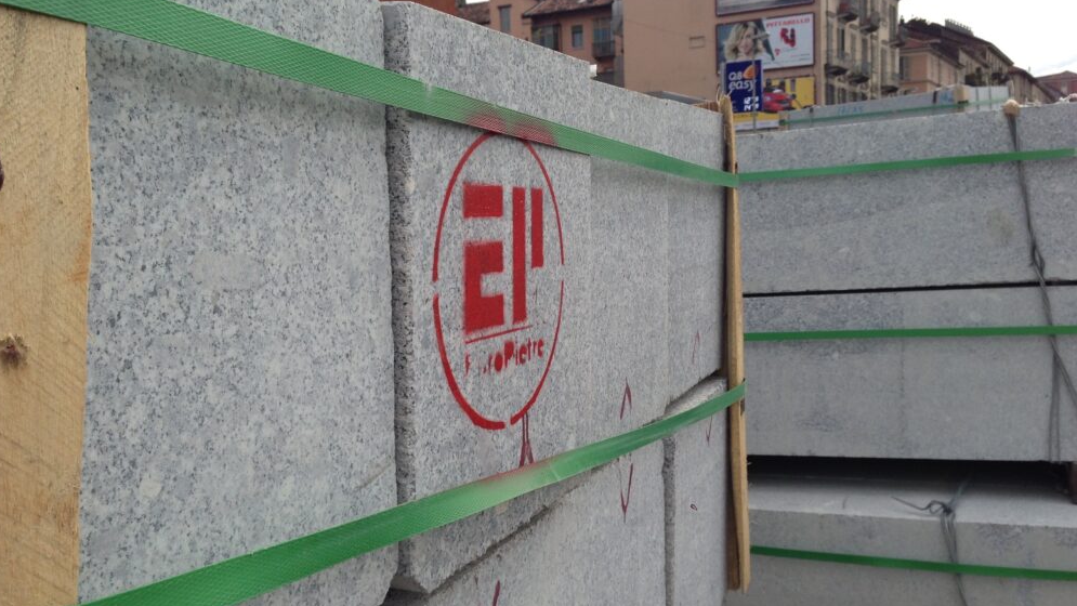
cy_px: 281
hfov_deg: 54.0
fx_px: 1057
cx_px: 541
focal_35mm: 37
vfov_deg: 32.0
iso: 50
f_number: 2.4
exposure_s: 1/919
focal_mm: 4.12
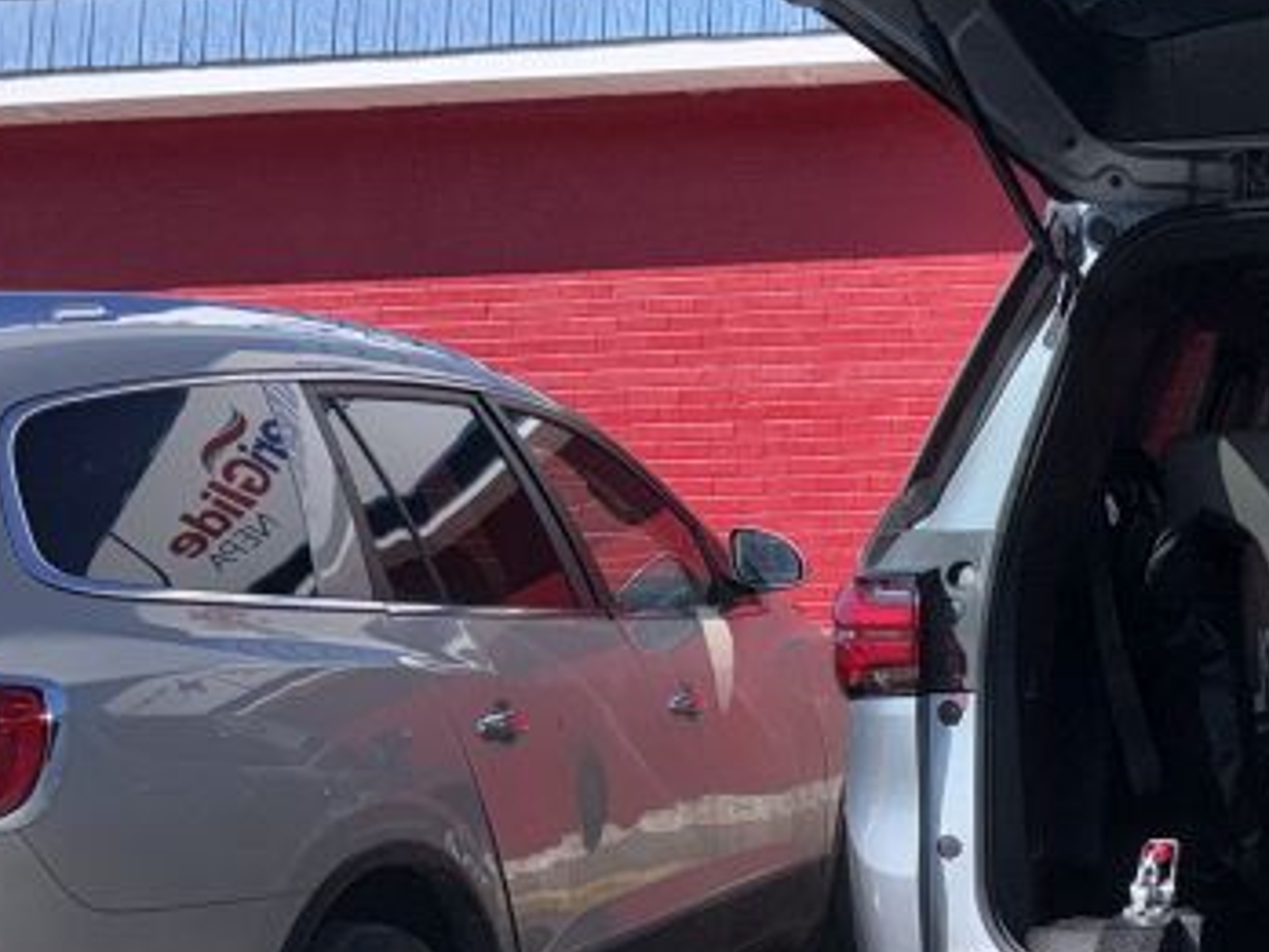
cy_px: 1083
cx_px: 1477
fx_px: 2529
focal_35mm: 69
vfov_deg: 20.2
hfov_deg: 25.6
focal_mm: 6.76
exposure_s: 1/8621
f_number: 1.78
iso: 50
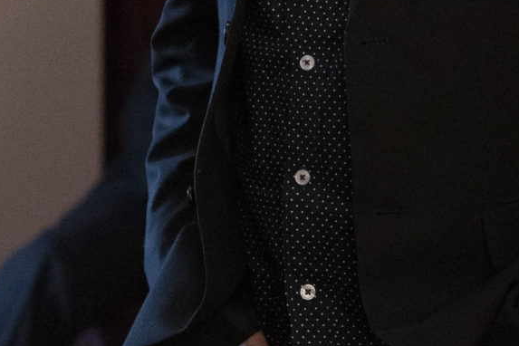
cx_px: 453
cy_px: -185
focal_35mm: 304
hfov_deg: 6.8
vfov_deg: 4.5
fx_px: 4382
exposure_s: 1/160
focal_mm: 85
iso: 12800
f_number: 5
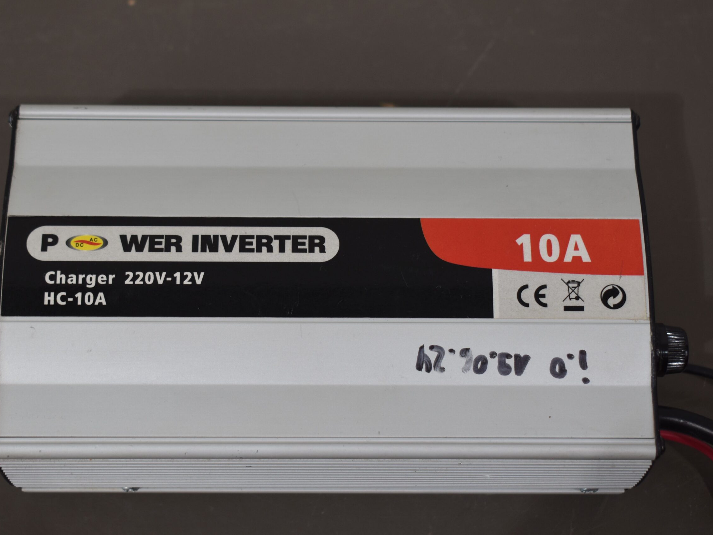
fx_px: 1339
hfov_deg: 29.8
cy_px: 267
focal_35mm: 65
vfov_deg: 22.6
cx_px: 328
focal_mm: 40
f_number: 5.6
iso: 320
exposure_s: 1/125
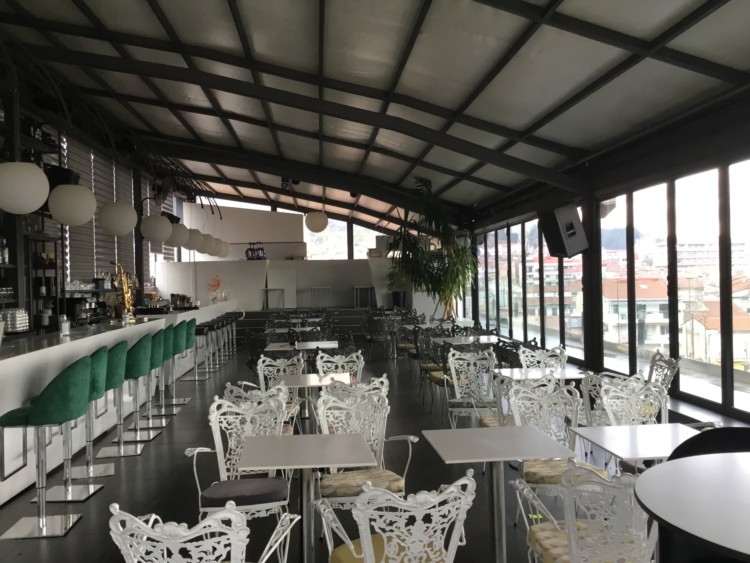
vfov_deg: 45.4
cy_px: 282
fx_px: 672
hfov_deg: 58.4
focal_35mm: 31
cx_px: 375
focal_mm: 3.3
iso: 32
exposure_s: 1/33
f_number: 2.4
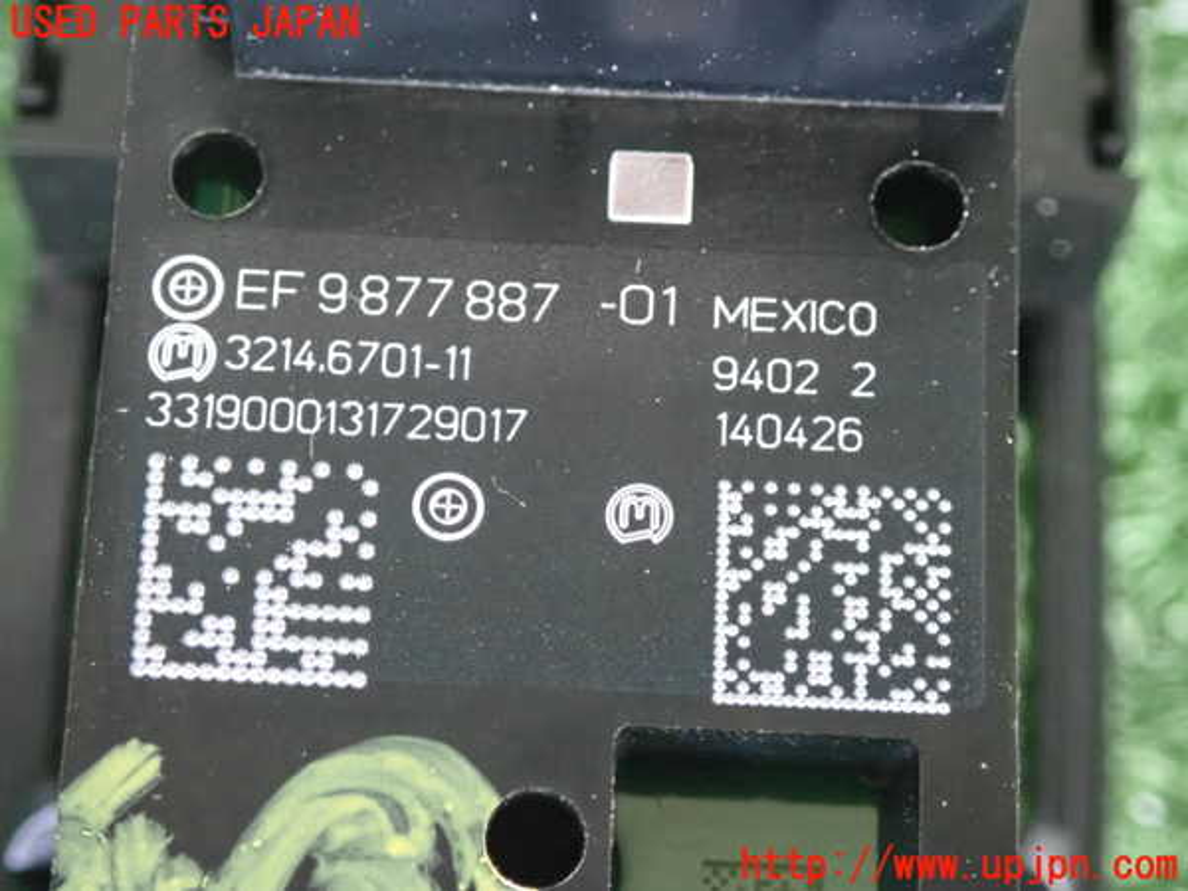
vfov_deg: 15.7
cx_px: 594
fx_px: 3226
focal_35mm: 94
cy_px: 446
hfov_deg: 20.9
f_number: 4.7
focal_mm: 16.79
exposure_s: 1/30
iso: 2500
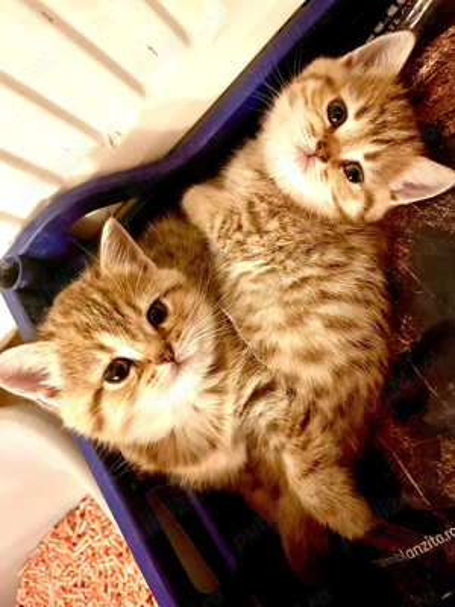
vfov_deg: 67.3
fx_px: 456
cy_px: 304
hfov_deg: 53.1
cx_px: 228
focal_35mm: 26
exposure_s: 1/25
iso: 800
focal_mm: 5.1
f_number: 1.6
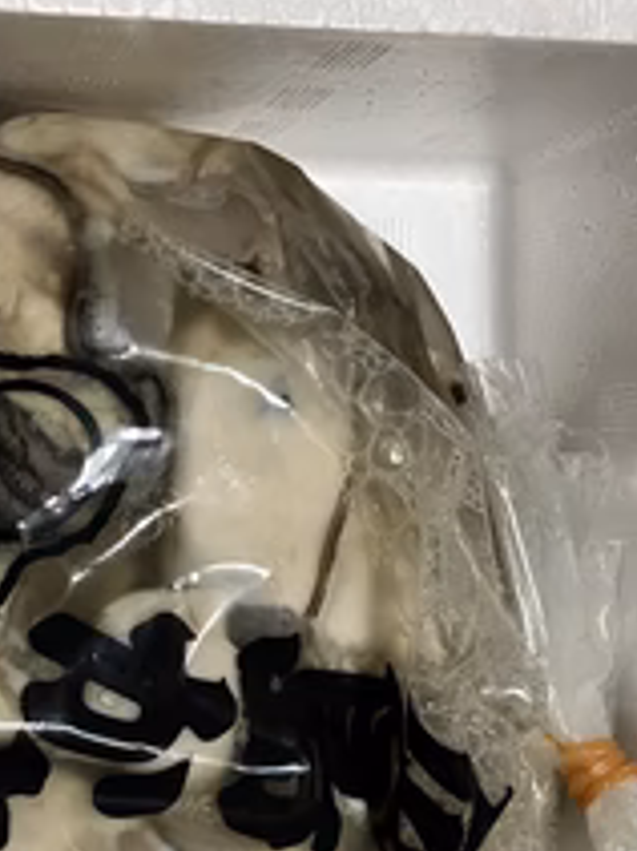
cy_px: 702
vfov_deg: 34.9
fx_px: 1302
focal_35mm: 53
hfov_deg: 27.3
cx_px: 214
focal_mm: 3.99
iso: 160
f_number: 1.8
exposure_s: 1/60
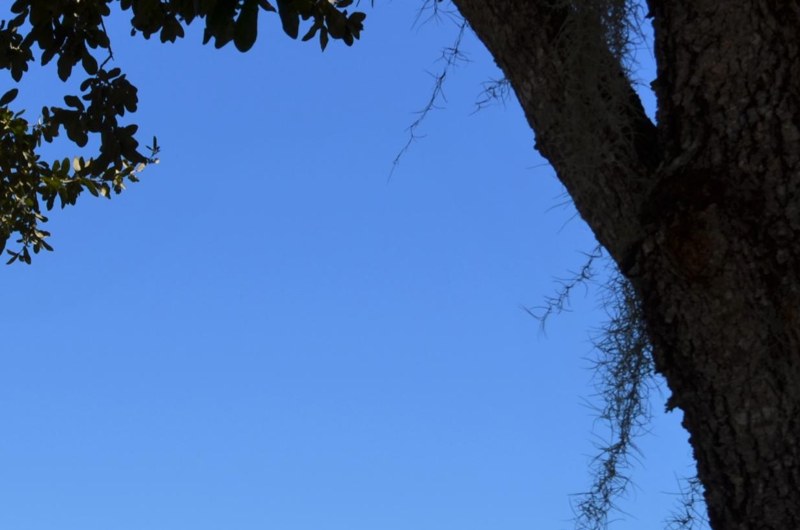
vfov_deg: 12.7
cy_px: 551
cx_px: -171
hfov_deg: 18.3
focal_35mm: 106
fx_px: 2356
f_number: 8
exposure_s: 1/250
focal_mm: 29
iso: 100
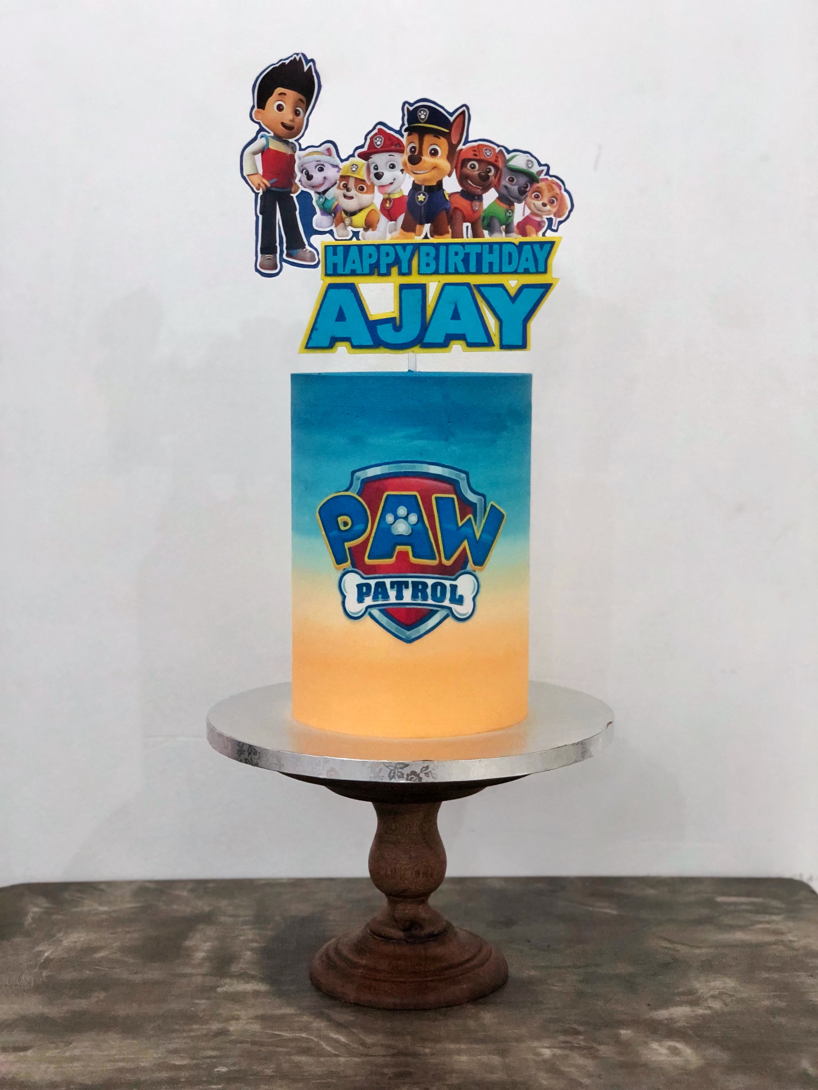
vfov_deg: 36.8
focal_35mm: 52
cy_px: 545
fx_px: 1638
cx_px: 409
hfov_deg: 28.0
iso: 160
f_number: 2.4
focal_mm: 6
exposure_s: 1/17
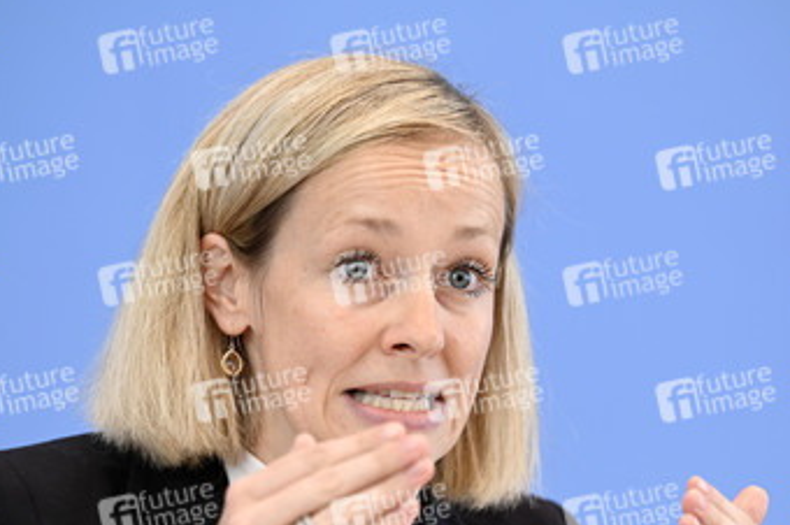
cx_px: 422
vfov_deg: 5.7
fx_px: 5240
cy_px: 337
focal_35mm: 239
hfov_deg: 8.6
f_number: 4
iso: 1000
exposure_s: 1/400
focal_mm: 180
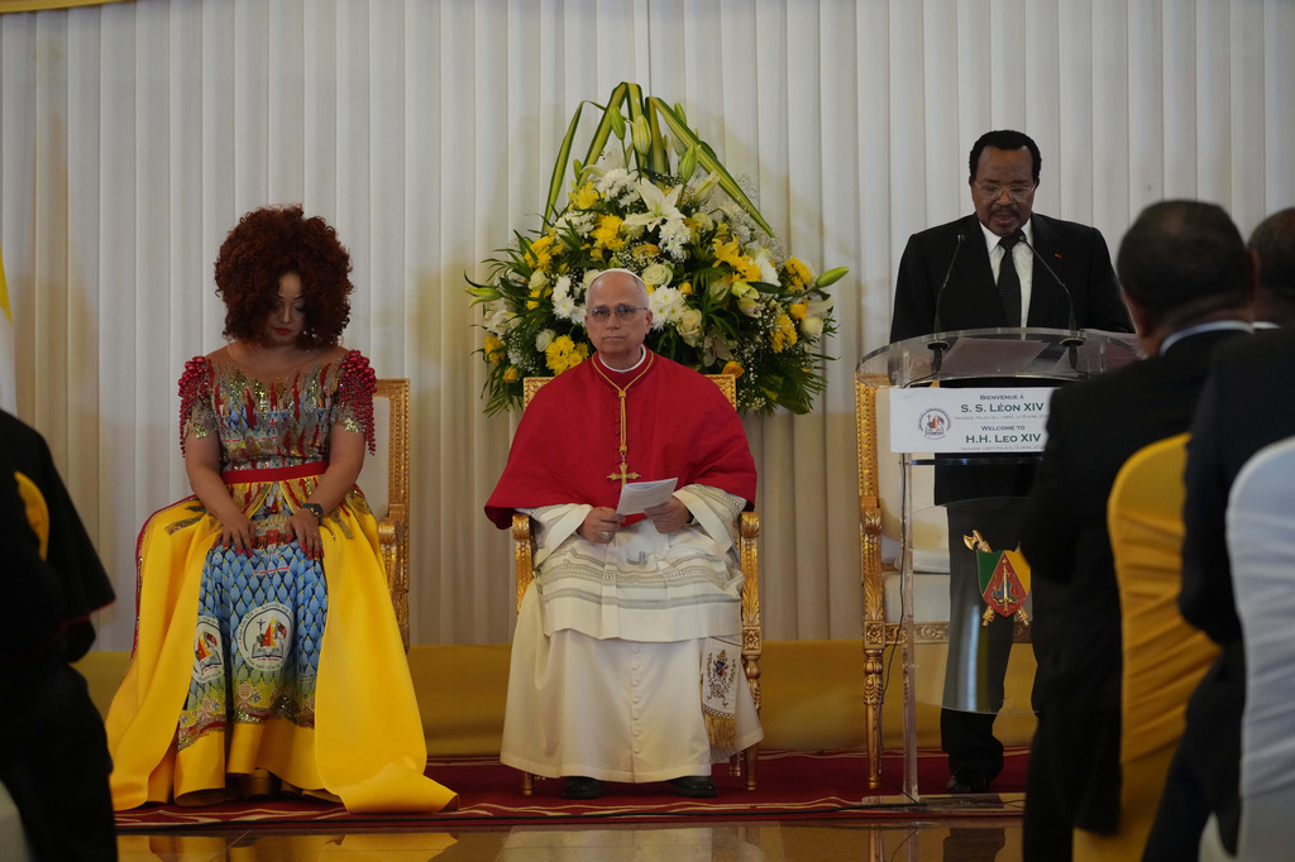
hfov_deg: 17.4
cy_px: 431
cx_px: 648
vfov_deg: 11.6
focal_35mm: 118
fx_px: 4243
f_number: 5.6
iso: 6400
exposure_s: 1/250
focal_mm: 118
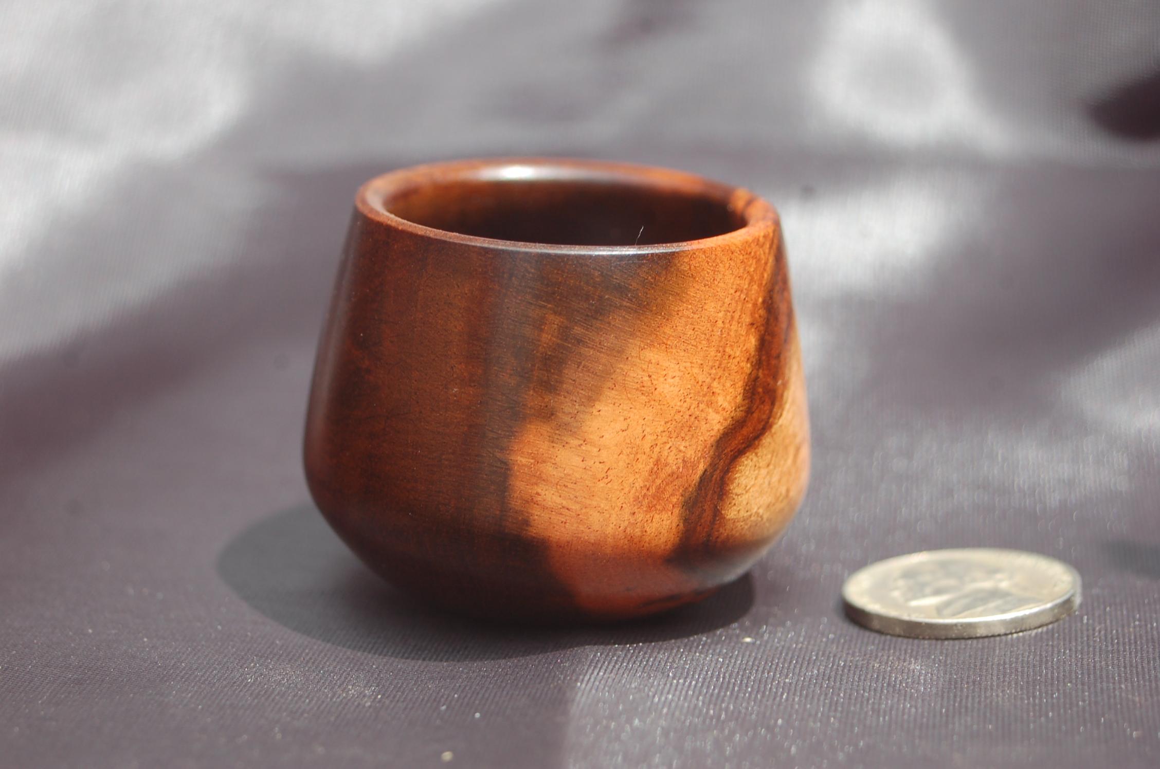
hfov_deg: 19.5
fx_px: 3378
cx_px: 580
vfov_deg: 13.0
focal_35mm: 105
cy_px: 384
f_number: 8
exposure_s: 1/200
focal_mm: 70
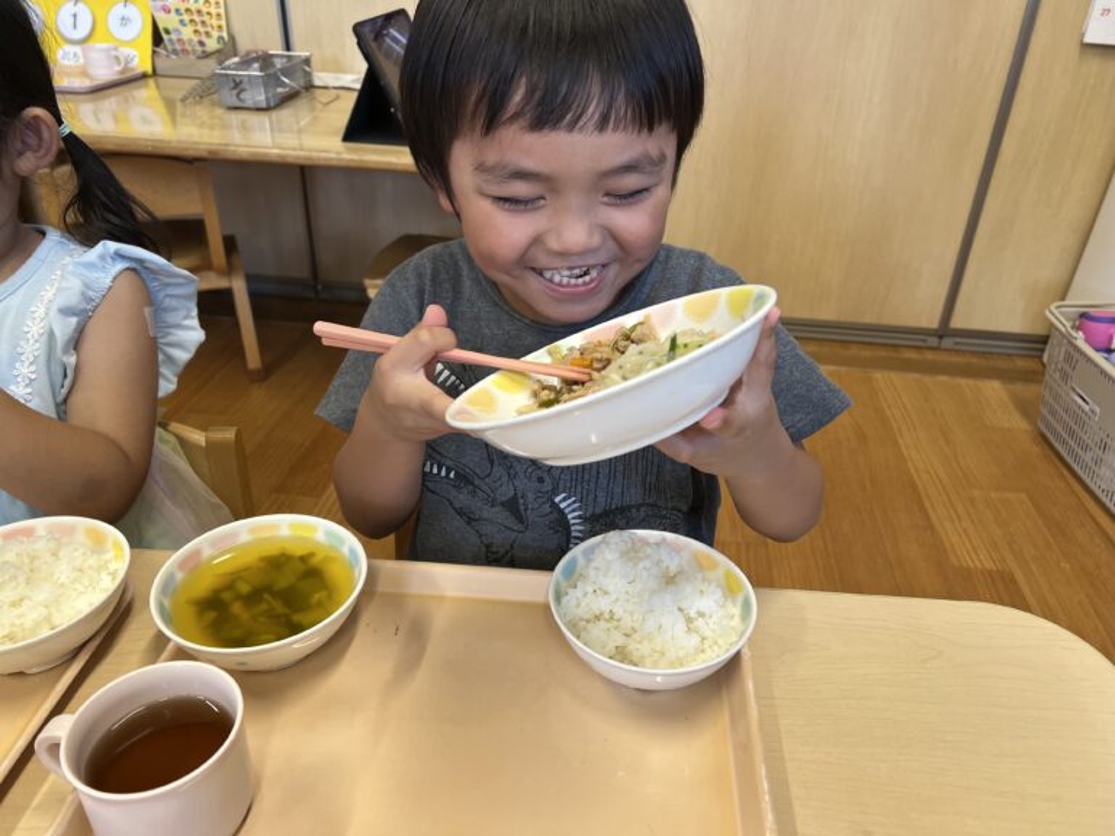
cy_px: 418
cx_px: 558
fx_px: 837
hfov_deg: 67.3
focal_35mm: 26
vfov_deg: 53.1
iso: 125
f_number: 1.5
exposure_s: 1/120
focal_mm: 5.7
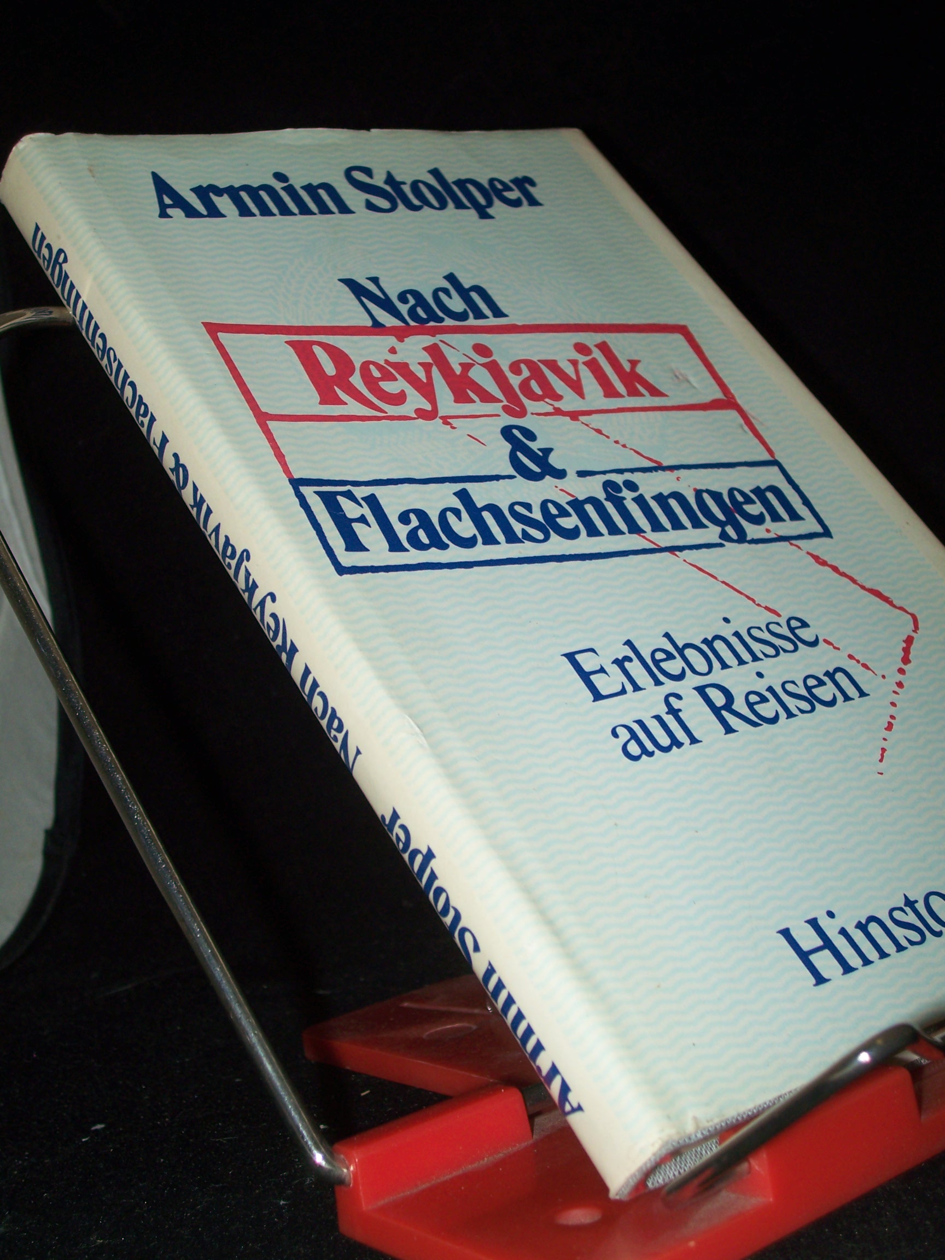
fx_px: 1929
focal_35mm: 53
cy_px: 630
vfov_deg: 36.2
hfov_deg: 27.5
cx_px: 472
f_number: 3.2
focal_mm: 8.7
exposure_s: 1/80
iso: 80
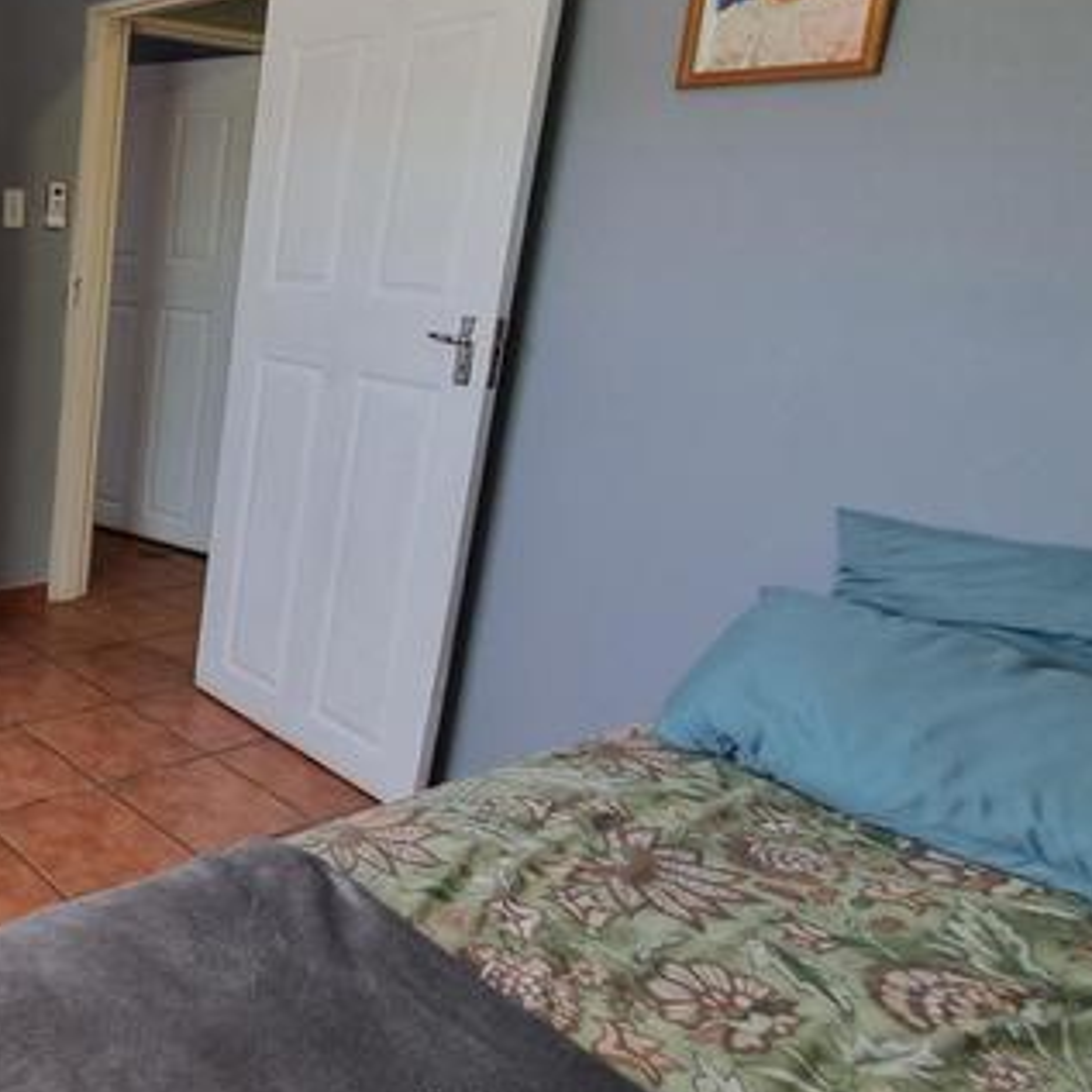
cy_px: 489
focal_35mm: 29
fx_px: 1035
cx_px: -83
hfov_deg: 44.0
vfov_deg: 55.5
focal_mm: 1.74
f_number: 2.2
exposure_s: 1/50
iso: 125
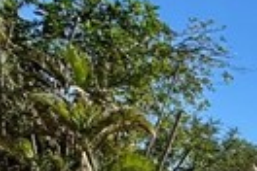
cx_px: 642
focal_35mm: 113
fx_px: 807
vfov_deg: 11.3
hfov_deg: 13.0
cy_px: 305
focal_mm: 2.22
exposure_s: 1/2146
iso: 50
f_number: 2.2
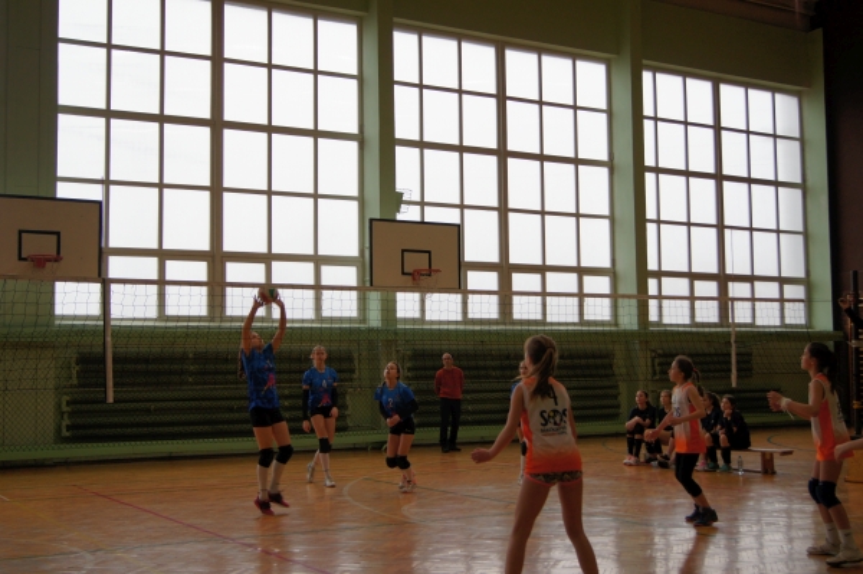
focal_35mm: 45
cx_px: 432
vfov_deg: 29.8
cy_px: 287
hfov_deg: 43.6
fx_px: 1078
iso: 200
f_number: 4.5
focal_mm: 30
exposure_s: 1/125
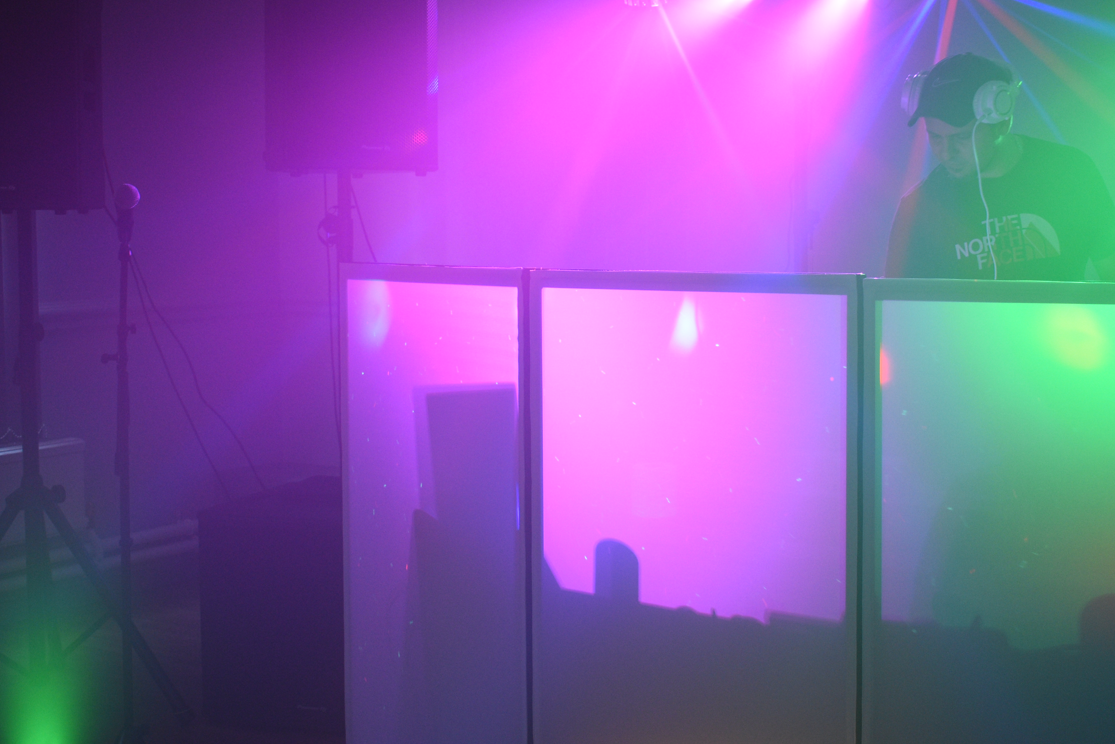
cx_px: 663
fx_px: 1797
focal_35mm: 58
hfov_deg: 34.4
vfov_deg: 23.4
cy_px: 308
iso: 800
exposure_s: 1/50
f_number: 4.2
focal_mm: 30
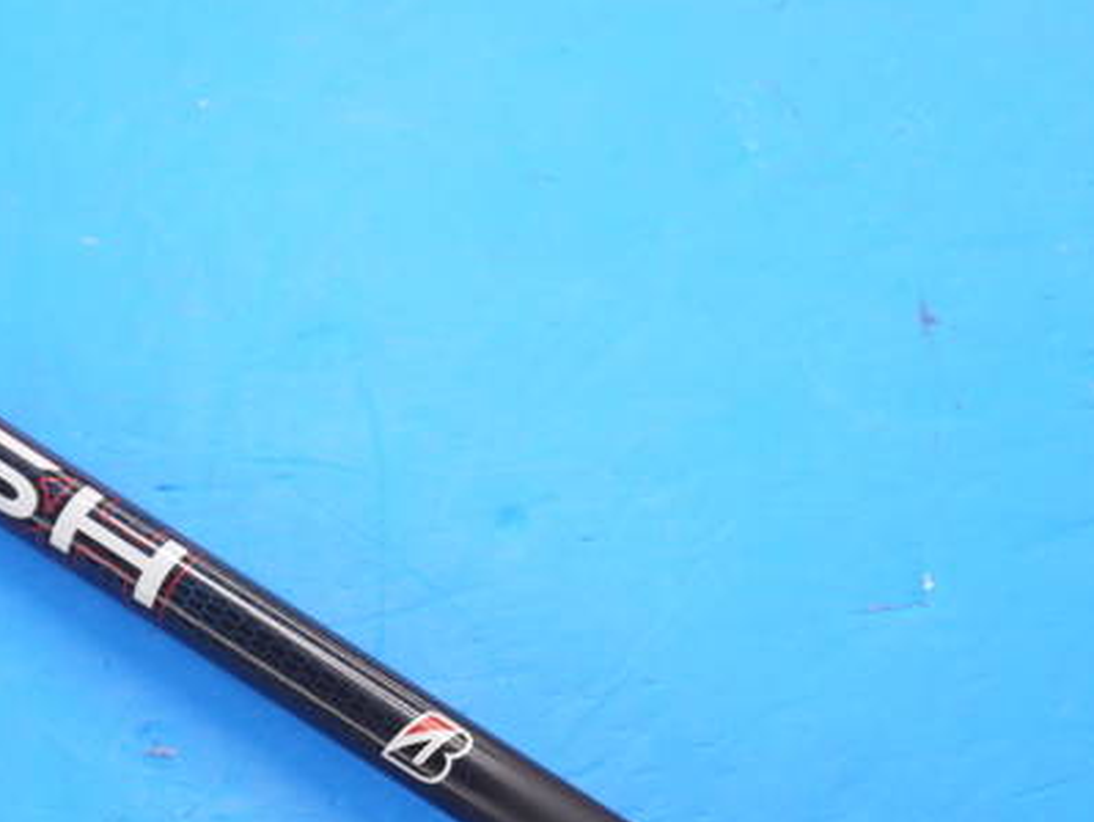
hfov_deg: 14.6
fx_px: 4269
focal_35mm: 135
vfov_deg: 11.0
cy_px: 586
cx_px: 341
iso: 640
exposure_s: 1/80
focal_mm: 42
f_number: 5.6
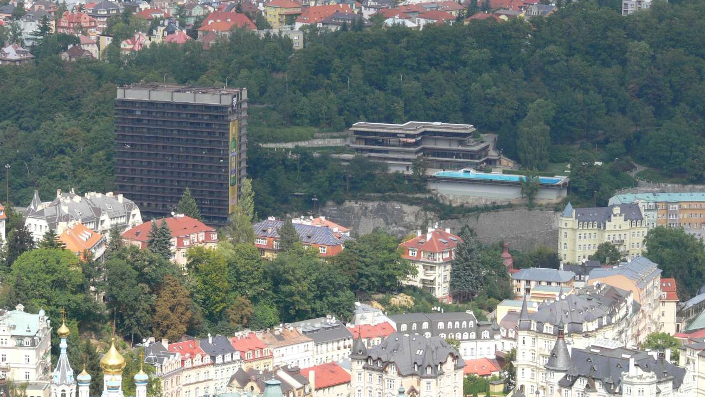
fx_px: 3028
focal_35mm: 162
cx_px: 352
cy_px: 169
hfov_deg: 13.3
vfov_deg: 7.5
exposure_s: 1/400
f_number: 5.6
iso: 100
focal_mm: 31.2
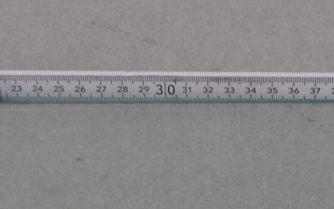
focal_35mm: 207
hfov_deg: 10.1
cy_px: 267
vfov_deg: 6.3
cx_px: 216
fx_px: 1885
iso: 320
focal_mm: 28
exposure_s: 1/125
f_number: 5.6
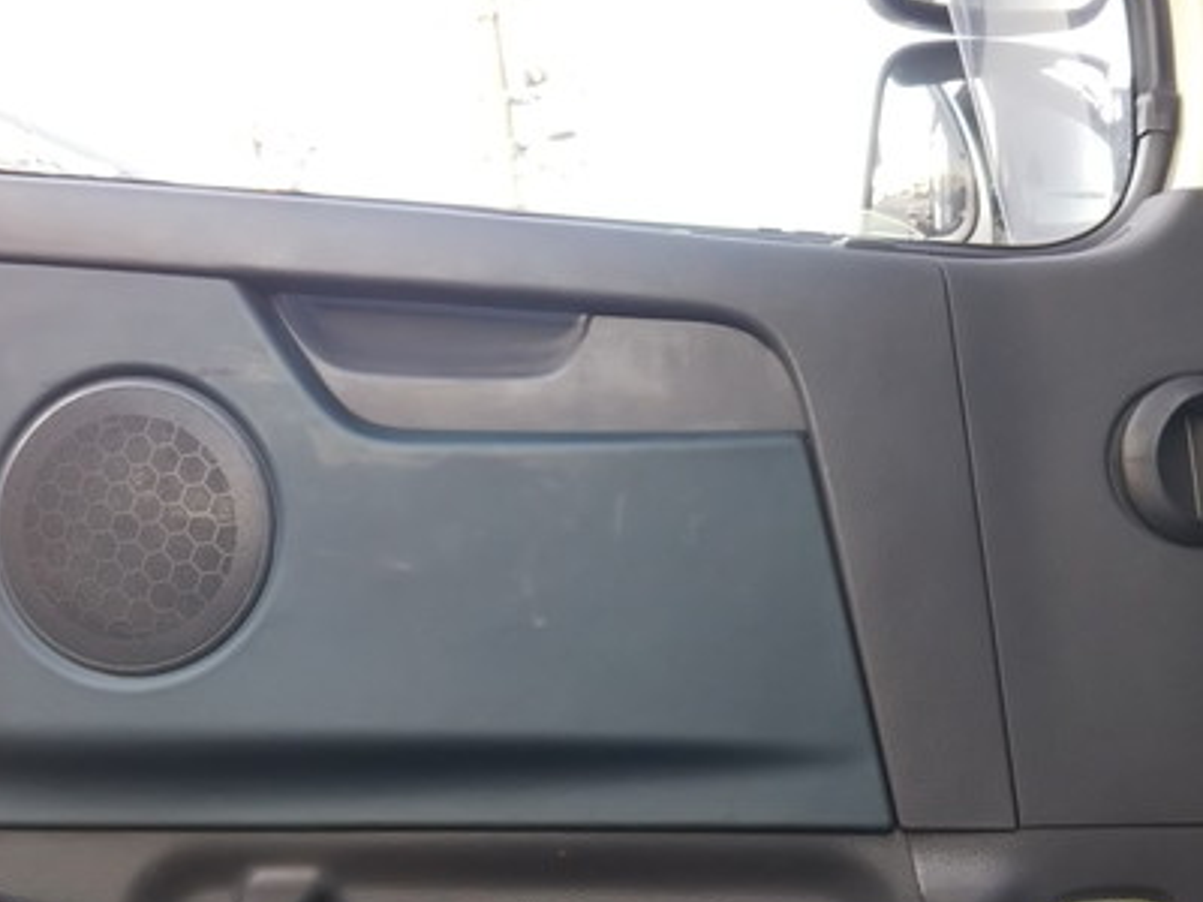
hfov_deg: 39.7
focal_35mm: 48
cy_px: 680
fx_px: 1668
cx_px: 589
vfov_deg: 29.8
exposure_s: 1/60
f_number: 2.2
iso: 40
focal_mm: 4
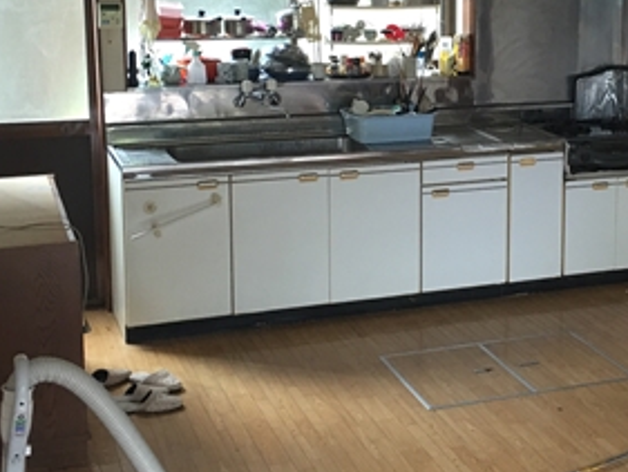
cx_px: 512
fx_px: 1198
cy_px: 132
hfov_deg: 28.7
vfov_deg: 22.1
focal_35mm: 66
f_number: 2.2
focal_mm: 4.15
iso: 32
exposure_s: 1/15
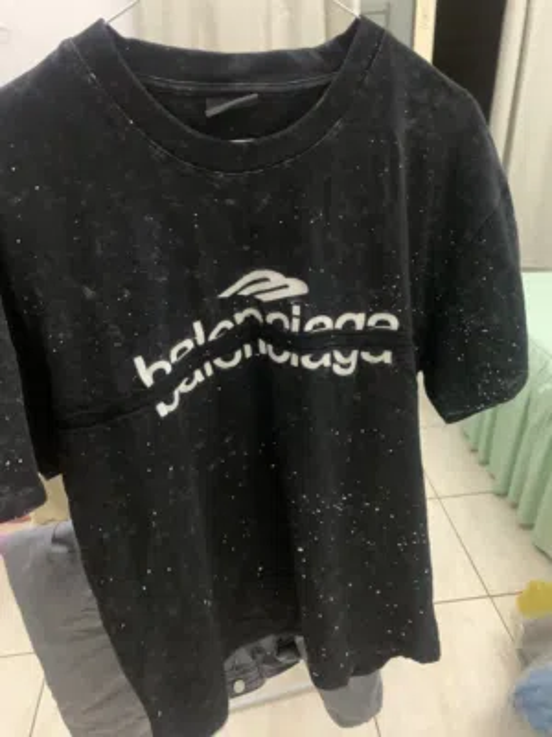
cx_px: 276
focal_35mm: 26
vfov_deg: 67.3
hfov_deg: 53.1
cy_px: 368
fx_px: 553
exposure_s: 1/17
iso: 640
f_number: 1.8
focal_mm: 4.25
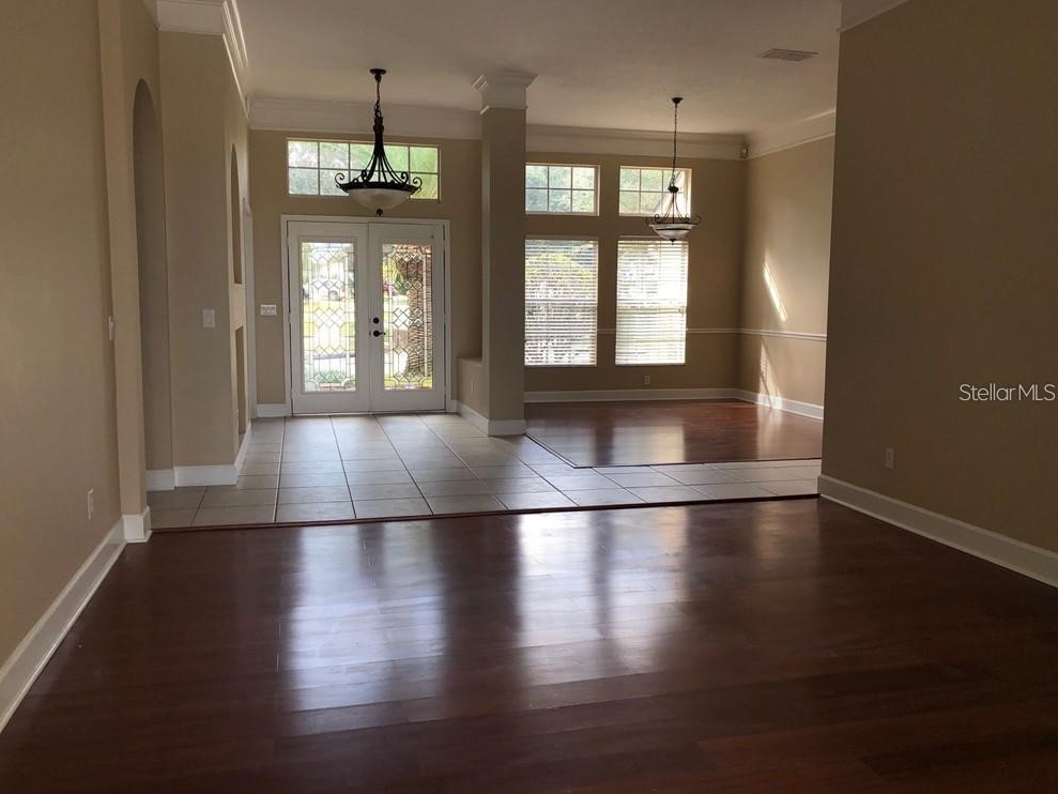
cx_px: 512
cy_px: 392
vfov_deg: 48.2
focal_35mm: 29
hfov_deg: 61.6
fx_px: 886
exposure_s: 1/120
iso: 32
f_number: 1.8
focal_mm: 4
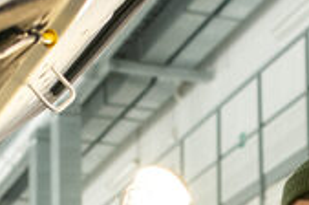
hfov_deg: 12.4
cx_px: 245
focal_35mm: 166
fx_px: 1422
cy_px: 385
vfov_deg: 7.9
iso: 800
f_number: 3.2
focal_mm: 35
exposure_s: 1/160
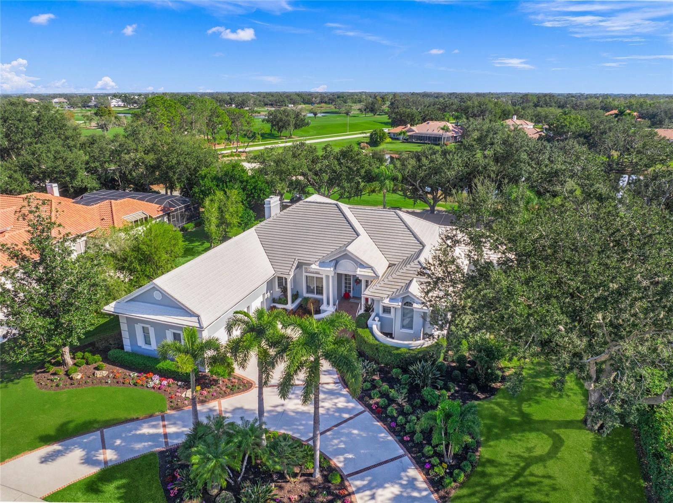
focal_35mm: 24
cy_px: 252
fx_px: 466
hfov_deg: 71.6
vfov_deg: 56.7
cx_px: 336
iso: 200
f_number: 2.8
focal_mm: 12.29
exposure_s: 1/50
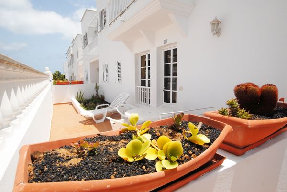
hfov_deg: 85.3
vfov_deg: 63.4
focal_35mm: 20
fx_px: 156
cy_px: 96
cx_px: 144
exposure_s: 1/500
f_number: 11
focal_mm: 13
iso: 200
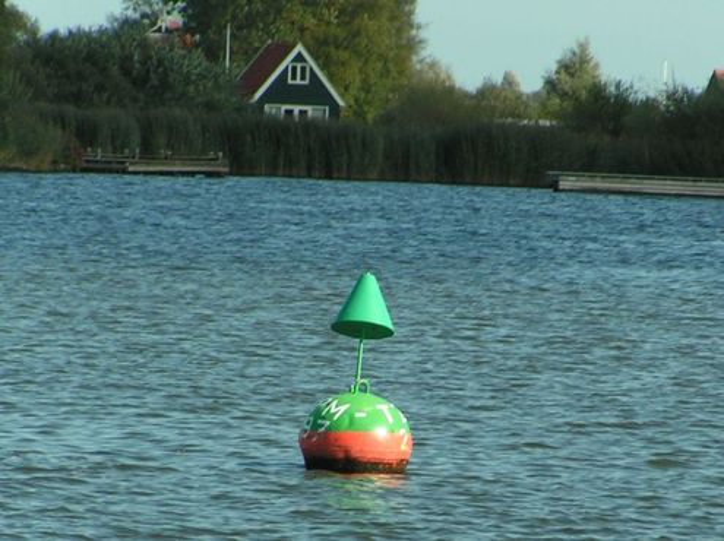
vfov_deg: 5.7
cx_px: 362
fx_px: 5410
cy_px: 270
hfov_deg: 7.7
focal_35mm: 259
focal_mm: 39.6
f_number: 5
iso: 50
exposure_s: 1/400
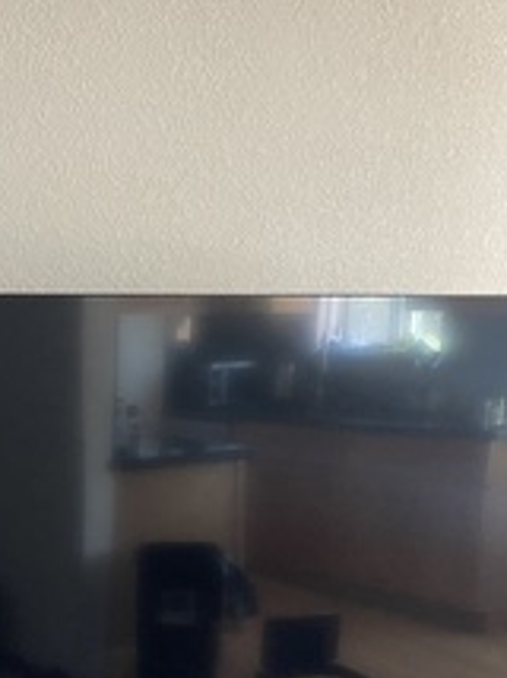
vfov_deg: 34.5
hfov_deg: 26.5
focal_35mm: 53
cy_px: 591
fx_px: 1037
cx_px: 41
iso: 500
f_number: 1.6
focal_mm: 5.1
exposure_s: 1/47
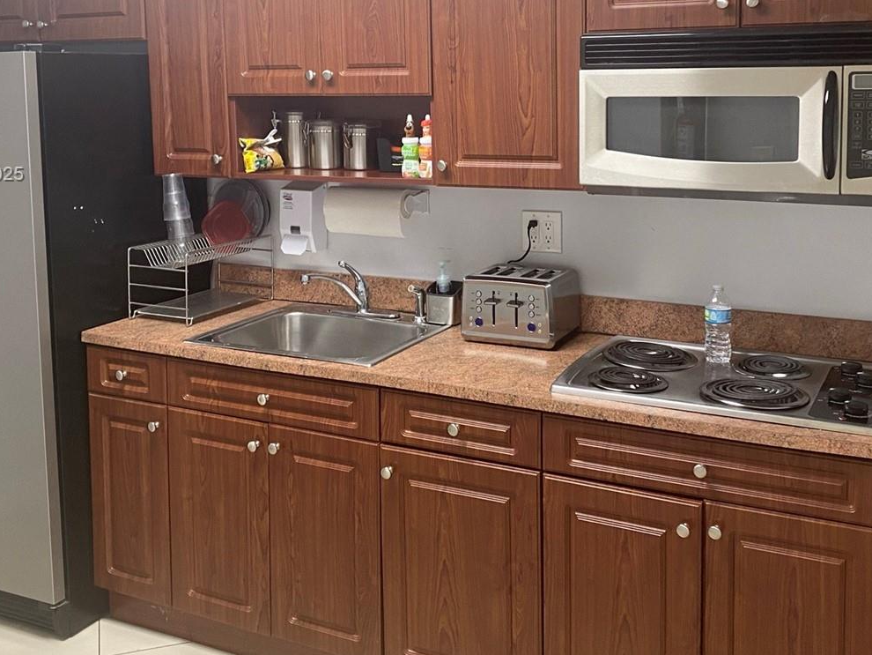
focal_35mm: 42
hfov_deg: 44.8
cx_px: 447
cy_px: 175
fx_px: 1058
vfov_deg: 33.8
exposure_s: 1/60
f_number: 1.8
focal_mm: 4.25
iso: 100
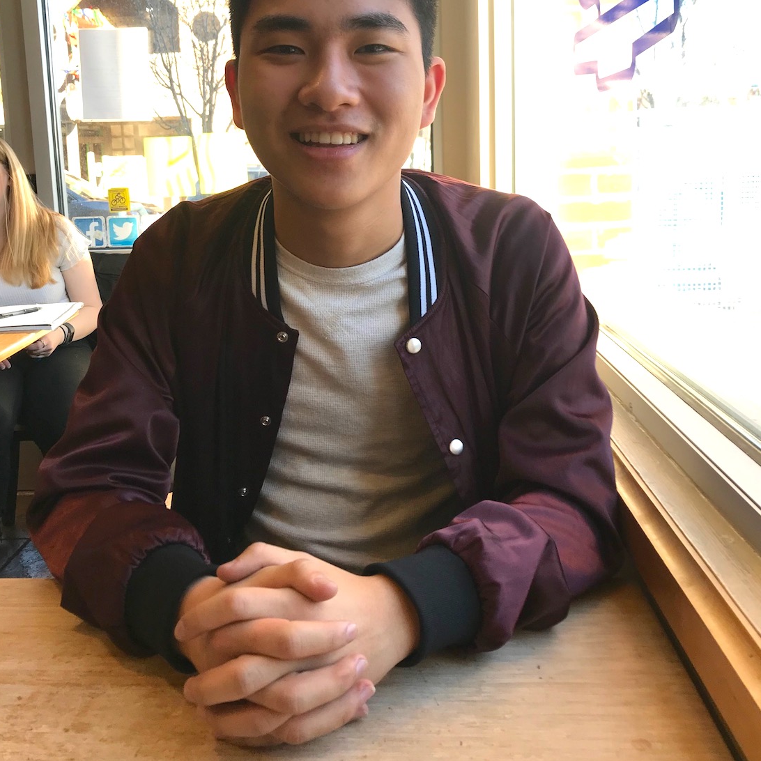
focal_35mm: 34
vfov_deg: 47.9
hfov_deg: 48.4
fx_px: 846
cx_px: 372
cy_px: 277
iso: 20
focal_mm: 3.99
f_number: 1.8
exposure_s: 1/130
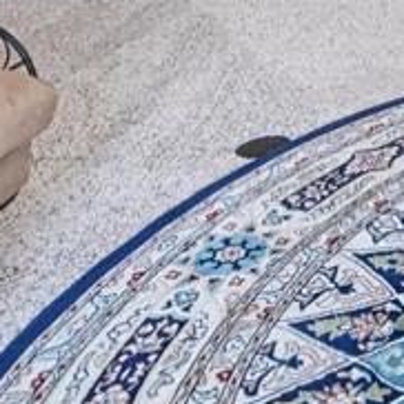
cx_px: 622
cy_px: -326
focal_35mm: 67
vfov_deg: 19.3
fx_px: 885
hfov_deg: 21.3
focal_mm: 14
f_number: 11
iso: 400
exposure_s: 1/5
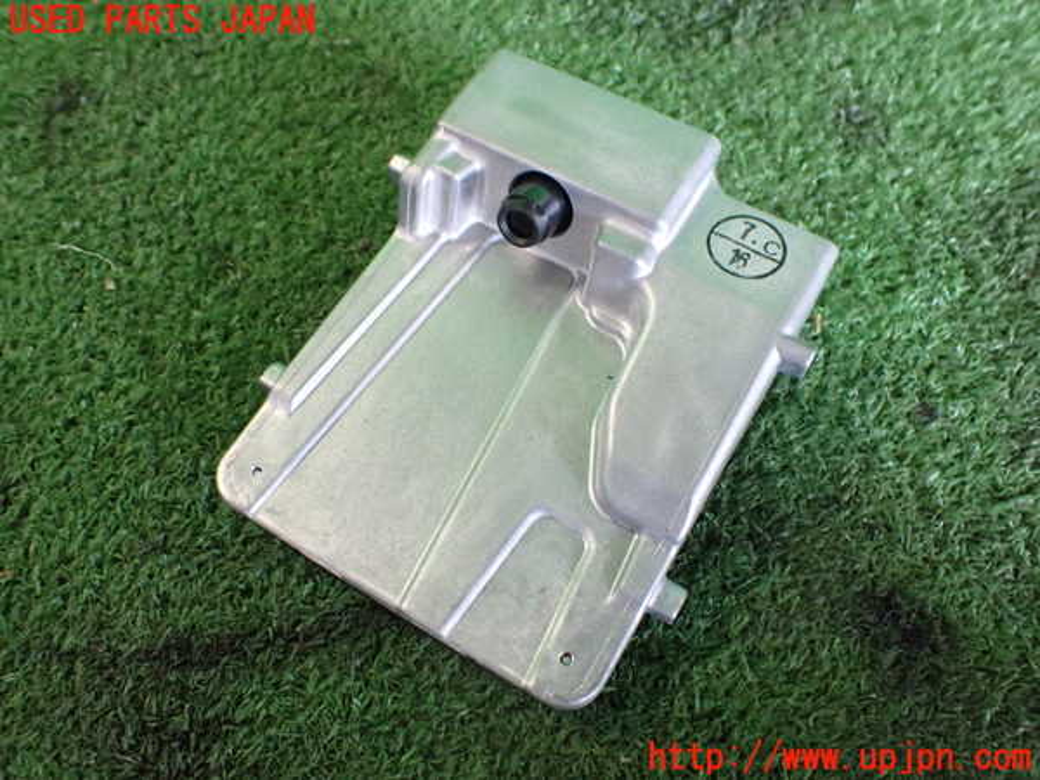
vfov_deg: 46.8
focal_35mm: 30
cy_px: 390
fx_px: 901
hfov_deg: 60.0
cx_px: 520
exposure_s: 1/125
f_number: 2.3
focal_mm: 5.4
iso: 800
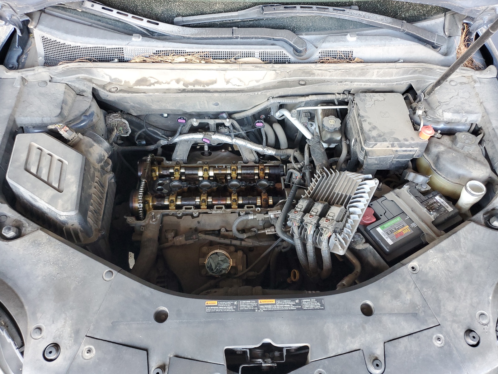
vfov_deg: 53.1
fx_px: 374
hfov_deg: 67.3
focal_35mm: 26
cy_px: 187
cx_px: 249
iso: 168
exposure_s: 1/60.2
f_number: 1.5
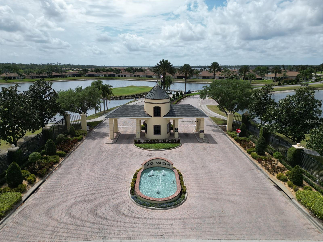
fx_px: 224
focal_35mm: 24
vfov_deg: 56.8
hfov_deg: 71.6
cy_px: 121
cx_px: 162
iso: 120
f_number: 1.7
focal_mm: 6.72
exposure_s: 1/5000
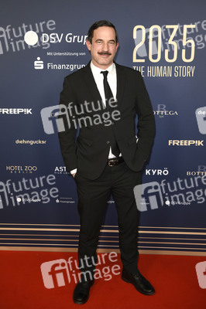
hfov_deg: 36.8
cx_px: 103
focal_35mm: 36
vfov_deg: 53.2
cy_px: 154
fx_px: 310
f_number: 5
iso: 640
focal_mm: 36
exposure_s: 1/320
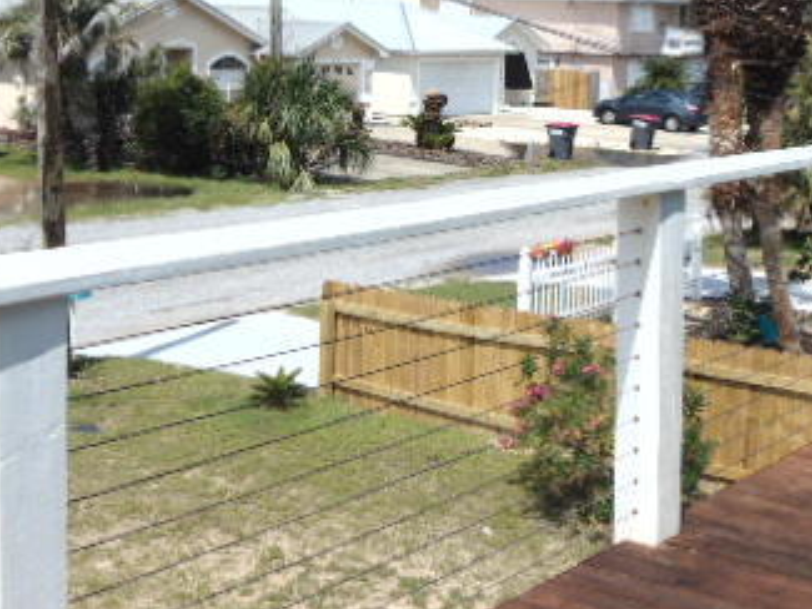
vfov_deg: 22.4
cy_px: 155
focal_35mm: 65
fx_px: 1525
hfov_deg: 29.8
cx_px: 440
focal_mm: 5.8
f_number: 8.2
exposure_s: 1/320
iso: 80
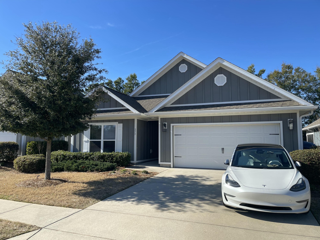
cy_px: 120
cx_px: 160
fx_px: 231
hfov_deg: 69.4
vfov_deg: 54.9
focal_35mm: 25
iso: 32
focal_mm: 5.1
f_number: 1.6
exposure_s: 1/2597
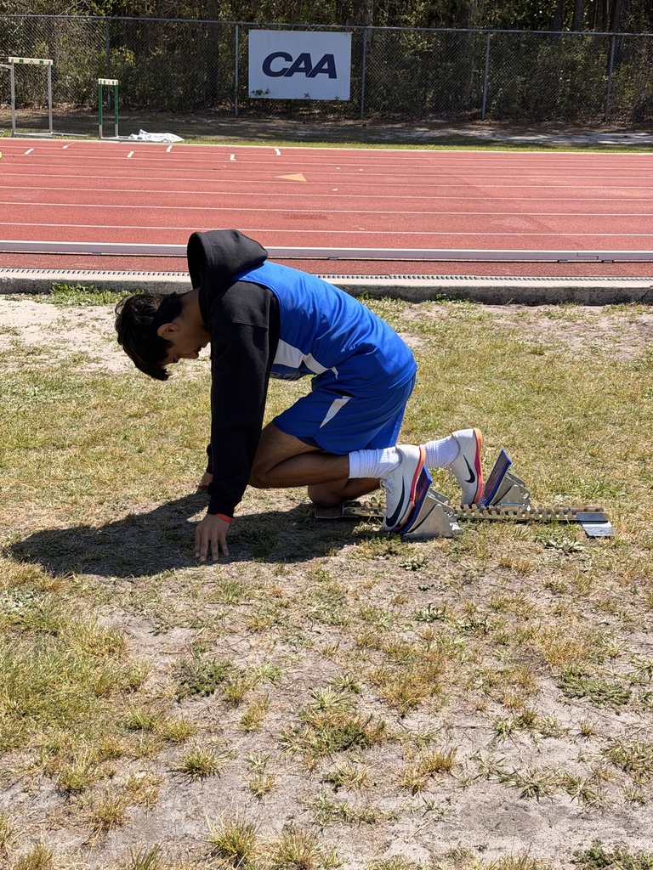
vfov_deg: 39.7
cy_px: 435
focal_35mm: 48
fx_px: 1207
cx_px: 326
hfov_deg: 30.3
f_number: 1.78
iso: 64
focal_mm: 6.76
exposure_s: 1/3378
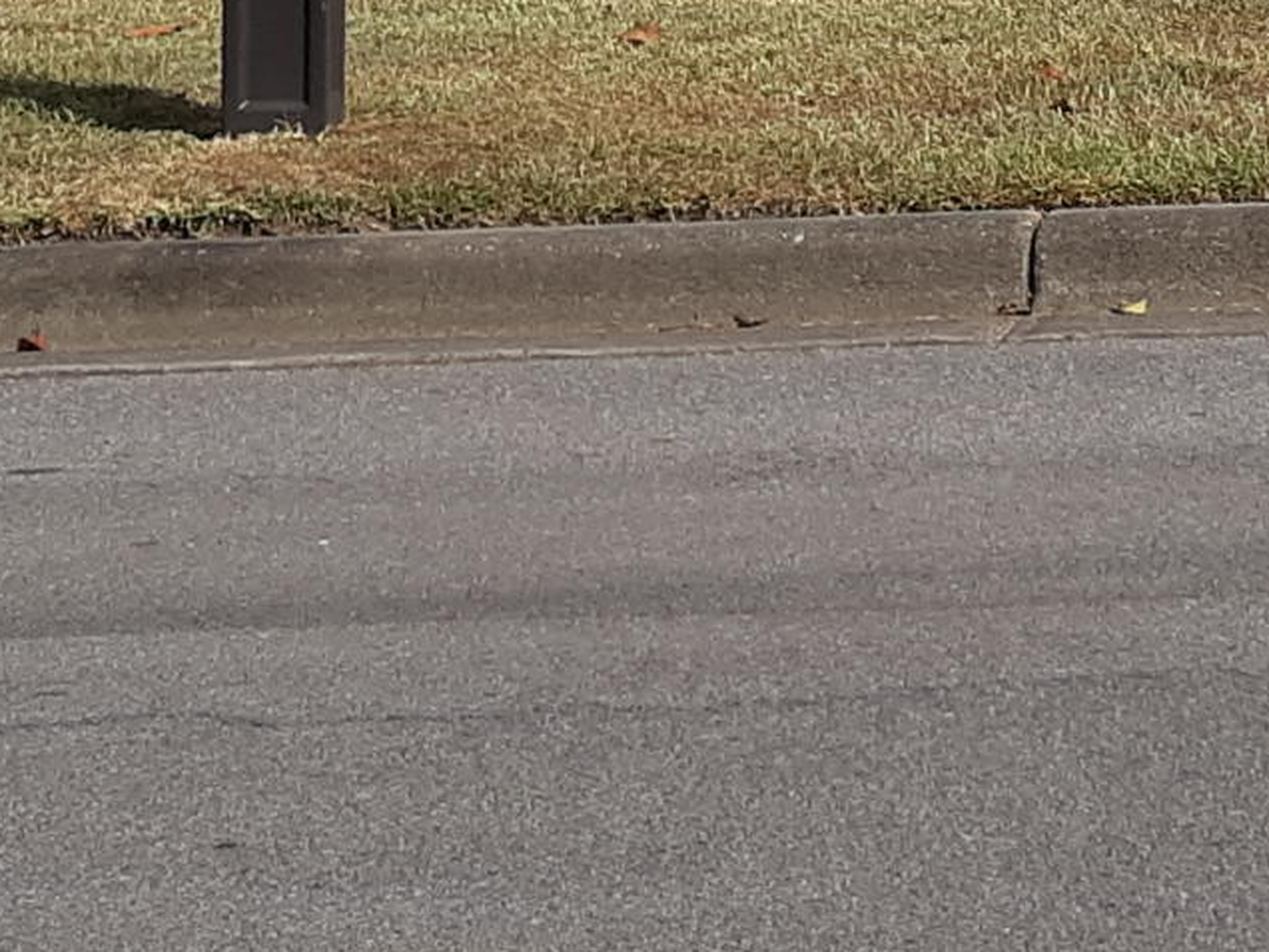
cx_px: 1291
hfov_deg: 14.7
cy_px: -627
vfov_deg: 10.7
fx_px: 4839
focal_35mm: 132
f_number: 1.7
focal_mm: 3.7
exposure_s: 1/2020
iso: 40
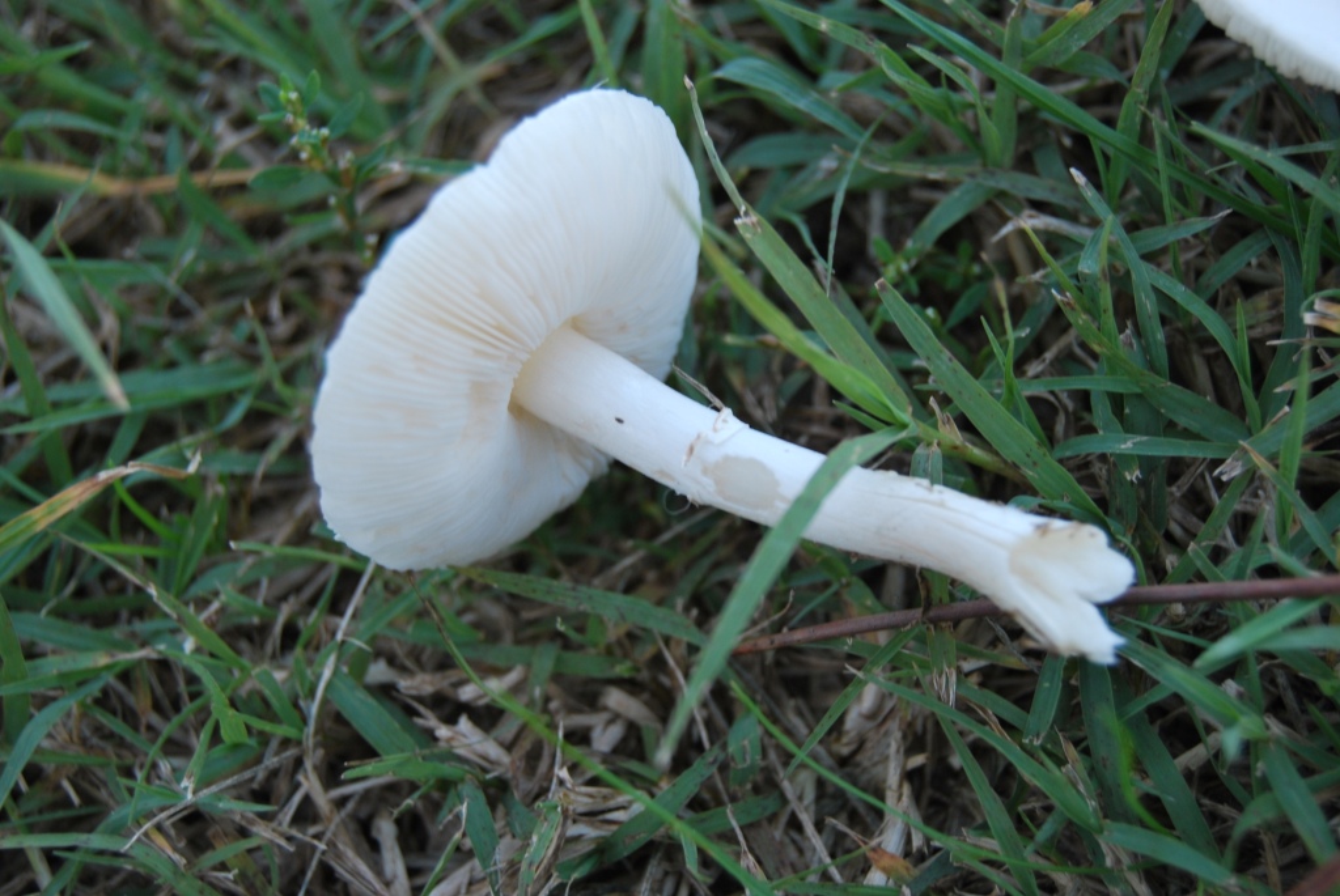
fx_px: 2236
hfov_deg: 33.4
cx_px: 670
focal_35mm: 60
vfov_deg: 22.7
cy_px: 448
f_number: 5.6
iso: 200
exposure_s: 1/60
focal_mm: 40
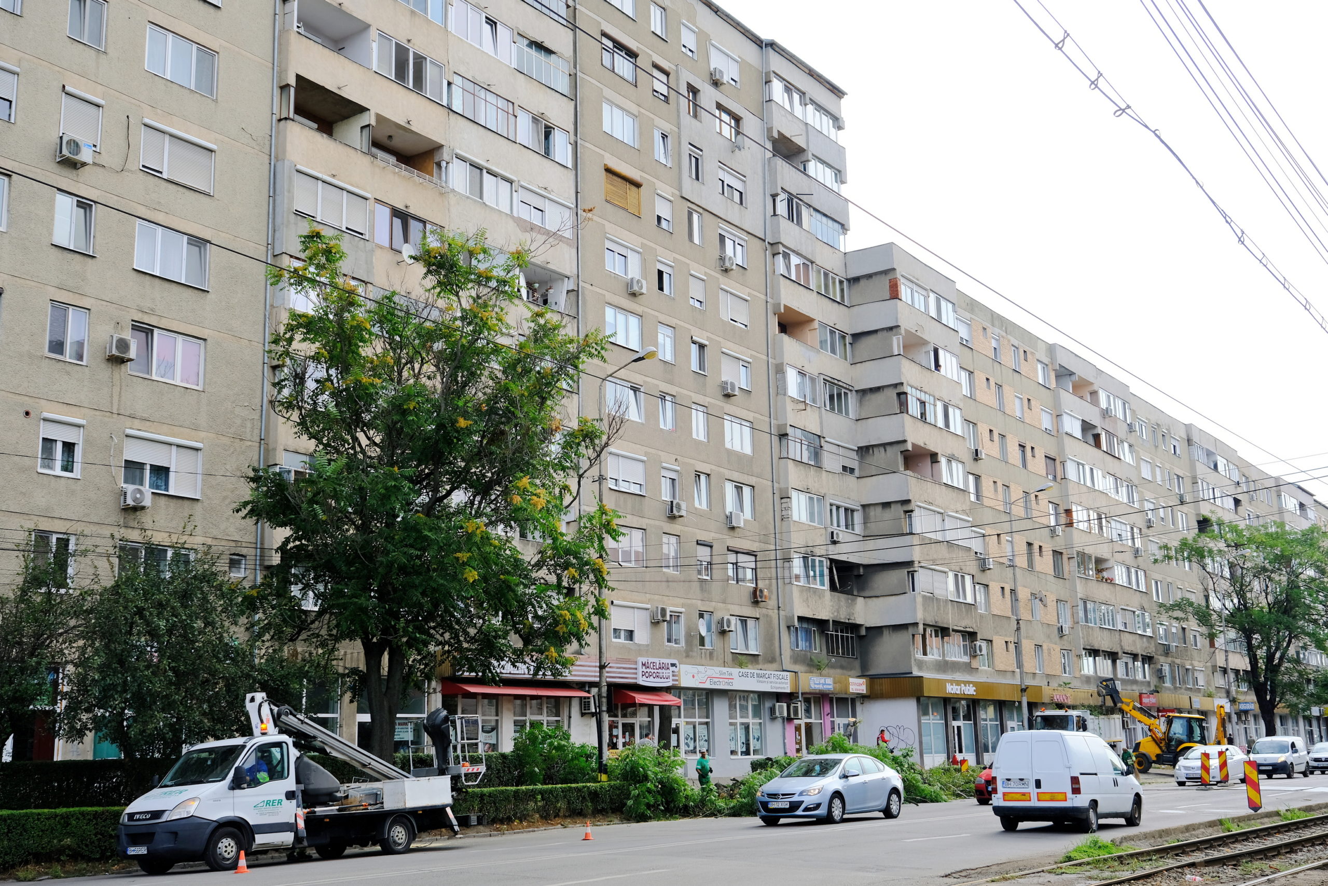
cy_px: 443
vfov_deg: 35.9
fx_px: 1365
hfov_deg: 51.9
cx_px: 664
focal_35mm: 37
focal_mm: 24.7
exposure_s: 1/450
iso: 320
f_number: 5.6
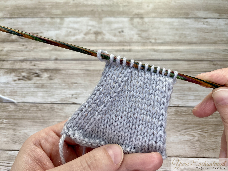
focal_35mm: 25
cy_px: 86
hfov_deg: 69.4
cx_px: 114
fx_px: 165
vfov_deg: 54.9
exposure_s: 1/239
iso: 32
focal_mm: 4.25
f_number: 1.8
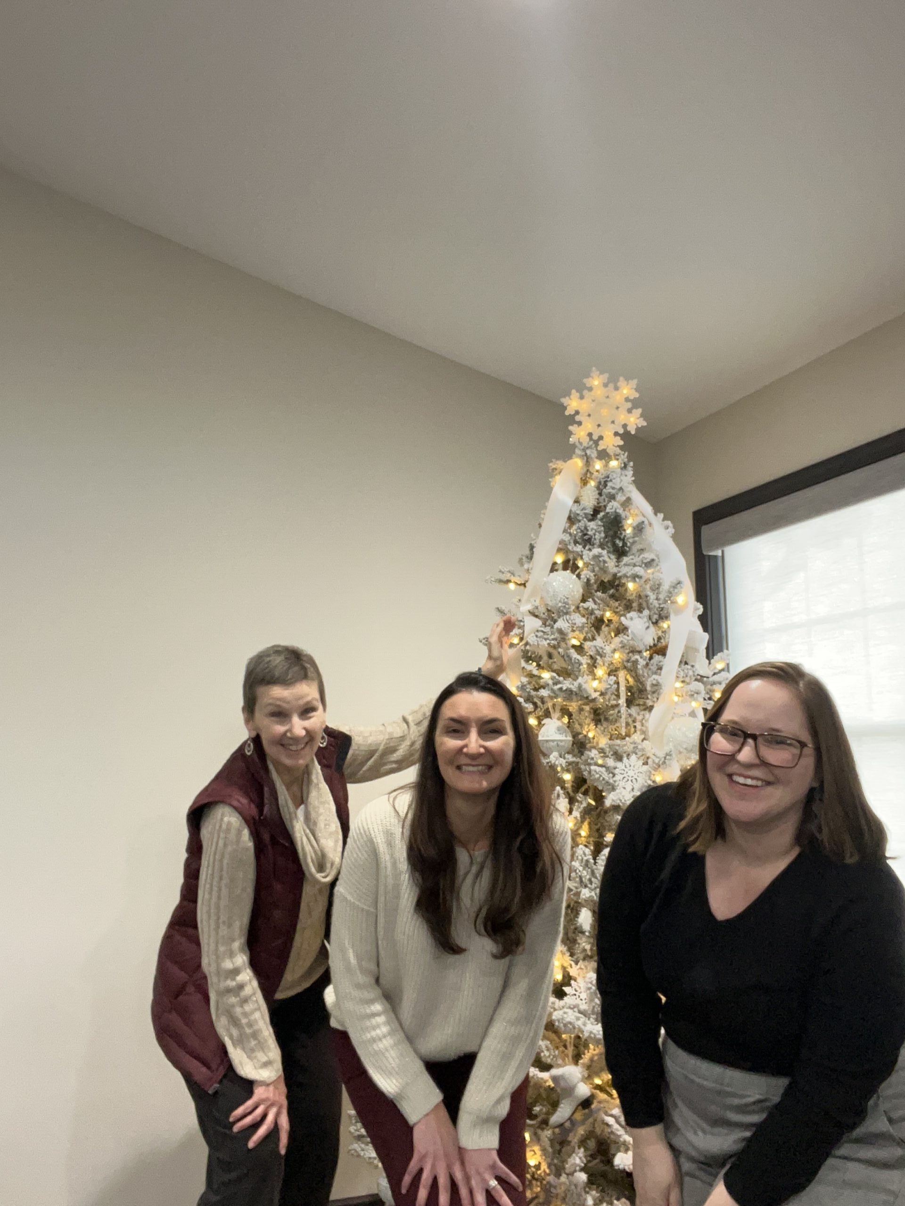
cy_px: 603
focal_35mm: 30
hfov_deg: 46.8
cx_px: 452
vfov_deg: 60.0
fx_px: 1046
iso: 250
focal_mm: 2.71
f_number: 2.2
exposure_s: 1/30
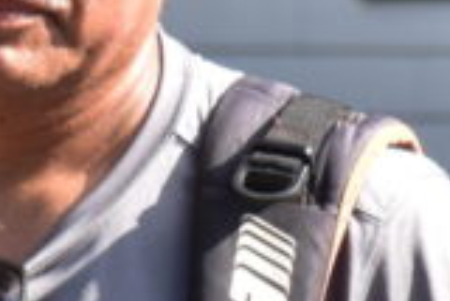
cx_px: 22
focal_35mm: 834
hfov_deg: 2.5
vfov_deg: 1.7
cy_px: 248
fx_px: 10434
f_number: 10
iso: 400
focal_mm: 116
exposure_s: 1/200
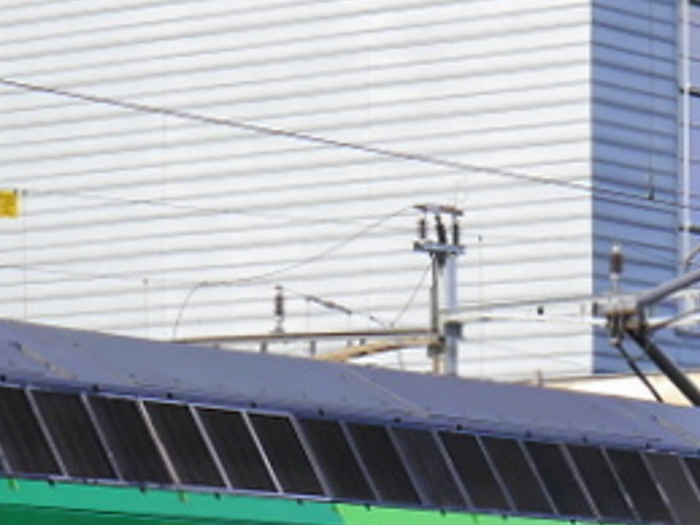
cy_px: 713
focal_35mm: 204
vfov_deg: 7.2
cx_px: -92
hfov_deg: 9.6
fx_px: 4123
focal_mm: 24
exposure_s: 1/200
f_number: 7.1
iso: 160
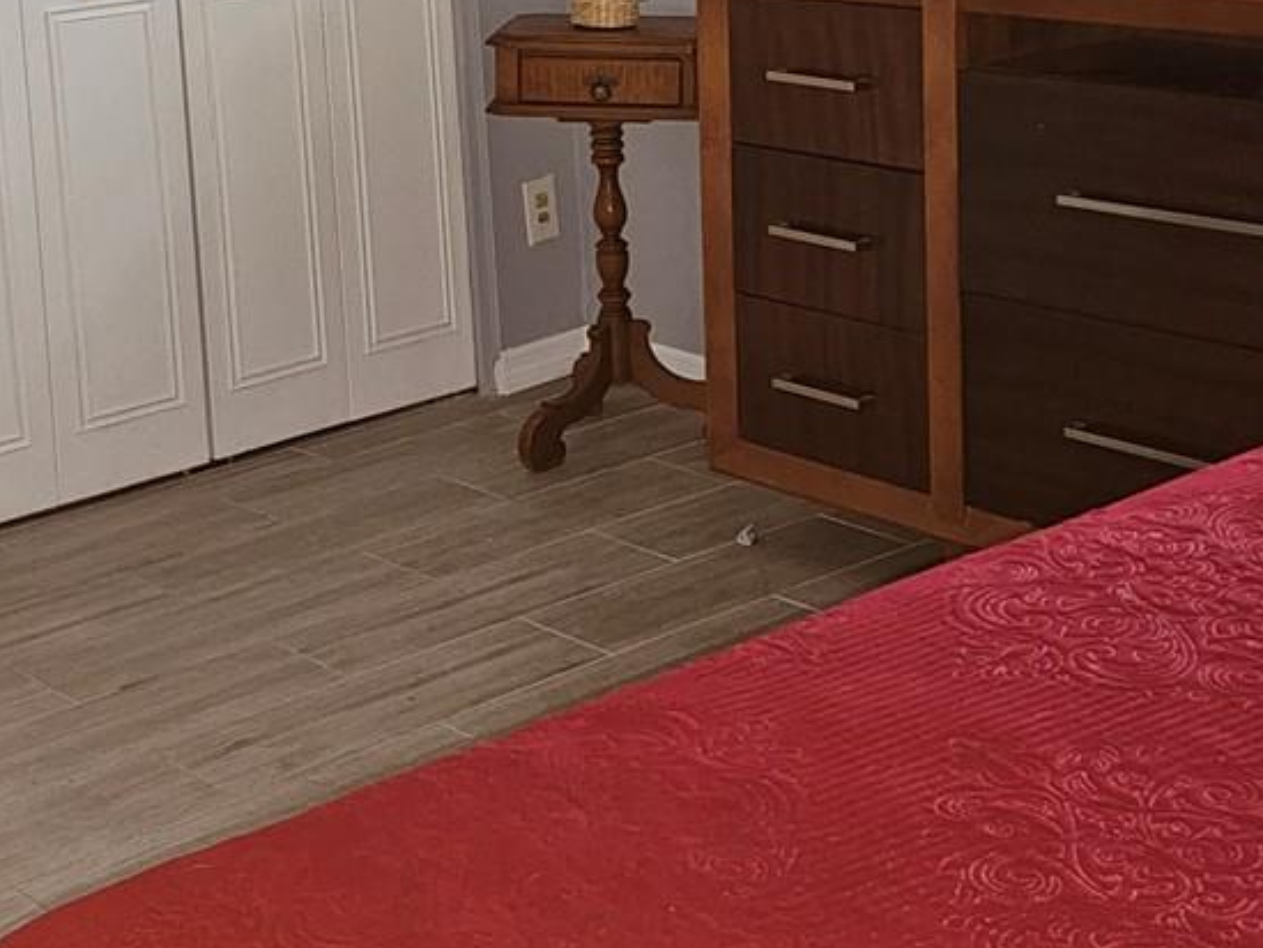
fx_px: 2445
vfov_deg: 21.2
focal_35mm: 67
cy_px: -7
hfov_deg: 28.9
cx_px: 474
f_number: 1.7
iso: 125
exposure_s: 1/12
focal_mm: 6.3
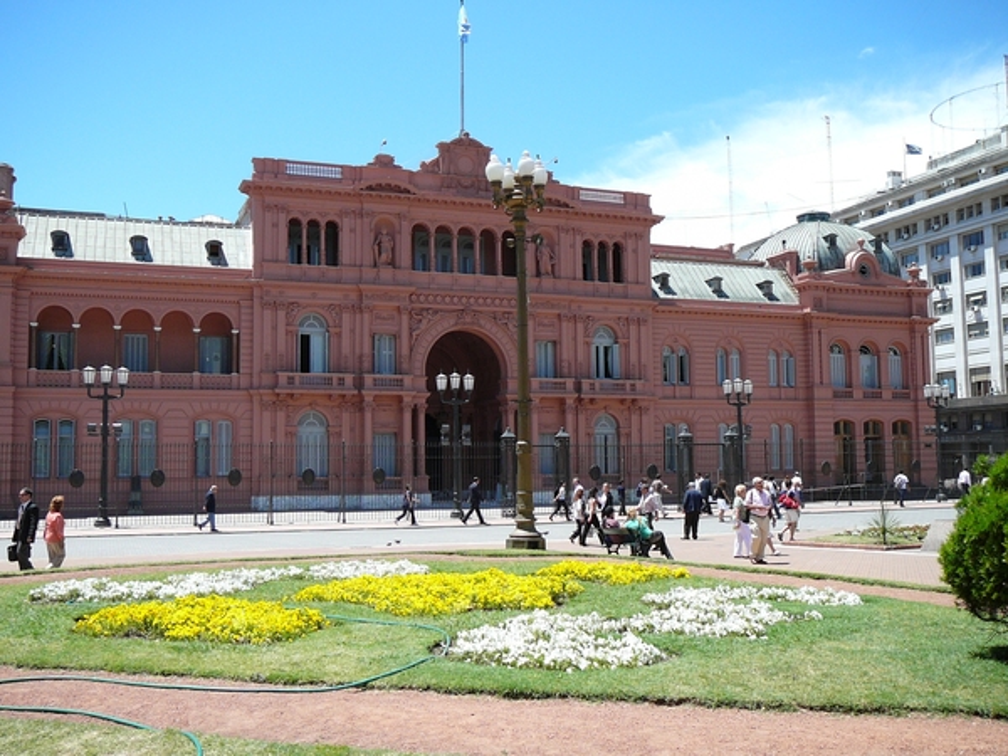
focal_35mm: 35
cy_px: 378
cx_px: 504
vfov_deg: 40.7
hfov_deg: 52.6
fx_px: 1019
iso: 80
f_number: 2.8
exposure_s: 1/800
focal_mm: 5.2
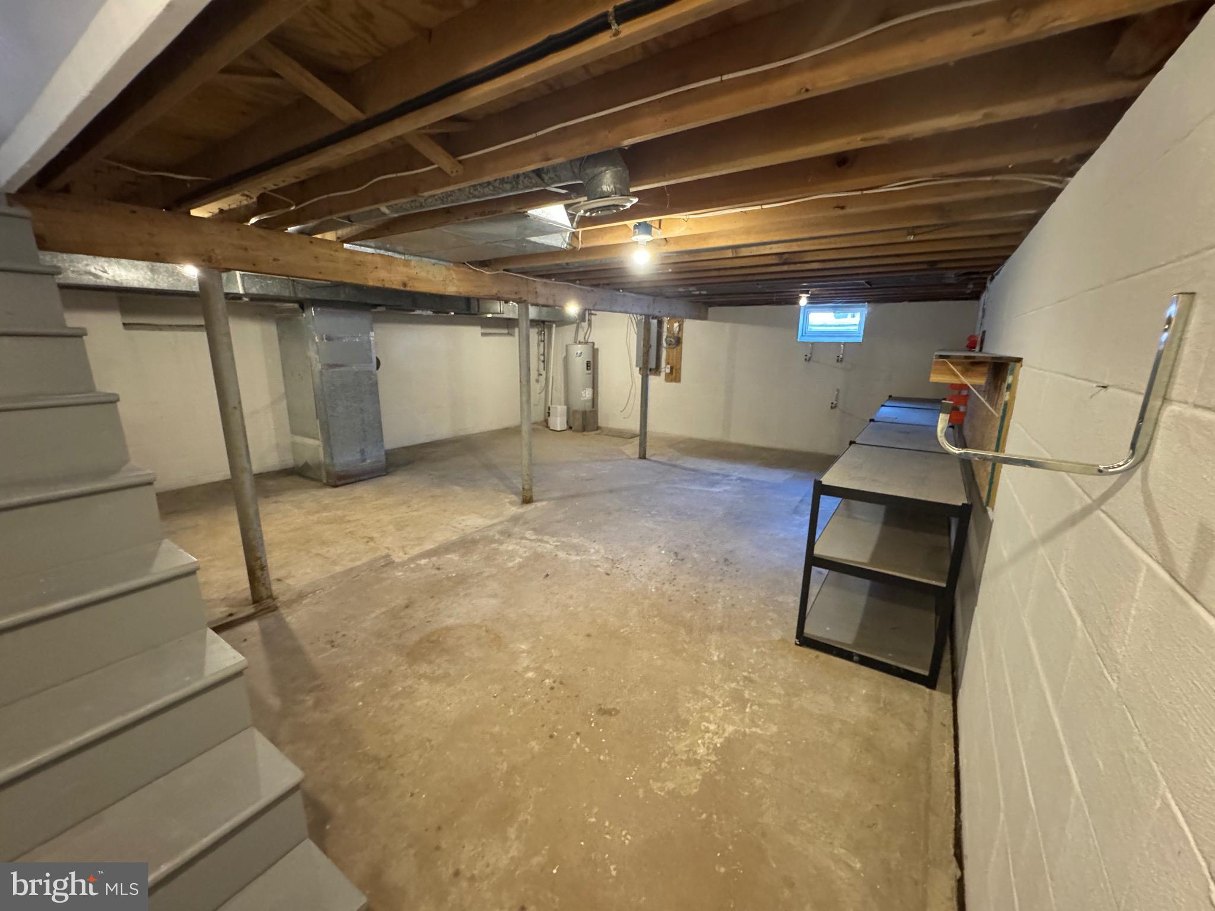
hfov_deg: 102.1
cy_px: 456
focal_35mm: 14
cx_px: 608
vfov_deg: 85.7
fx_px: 491
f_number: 2.2
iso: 1250
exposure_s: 1/60
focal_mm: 2.22
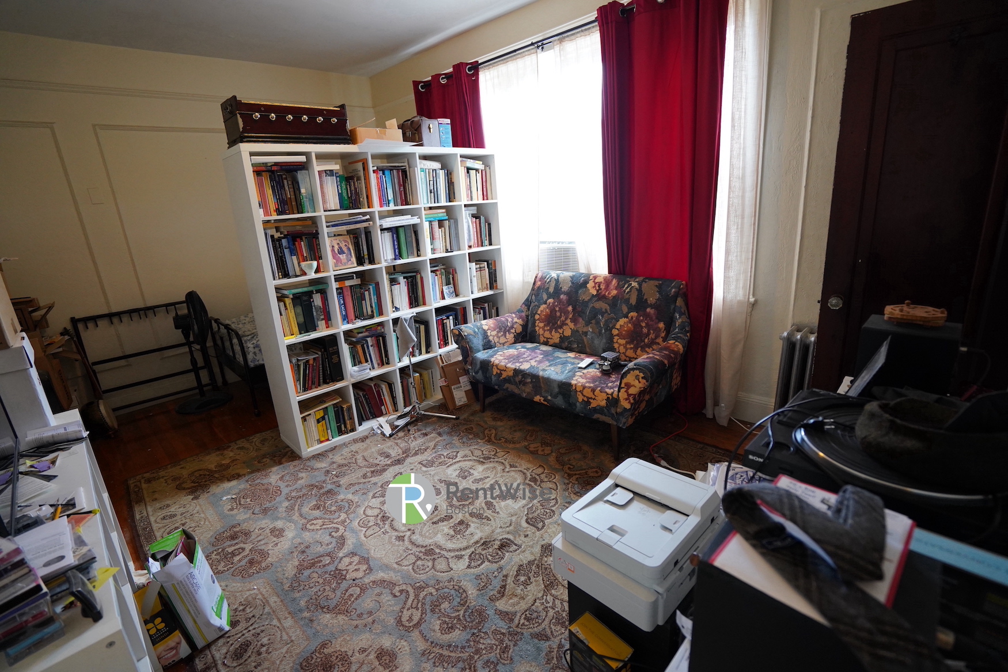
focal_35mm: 16
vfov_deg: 73.8
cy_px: 336
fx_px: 448
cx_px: 504
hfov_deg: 96.7
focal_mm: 16
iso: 2000
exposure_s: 1/160
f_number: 4
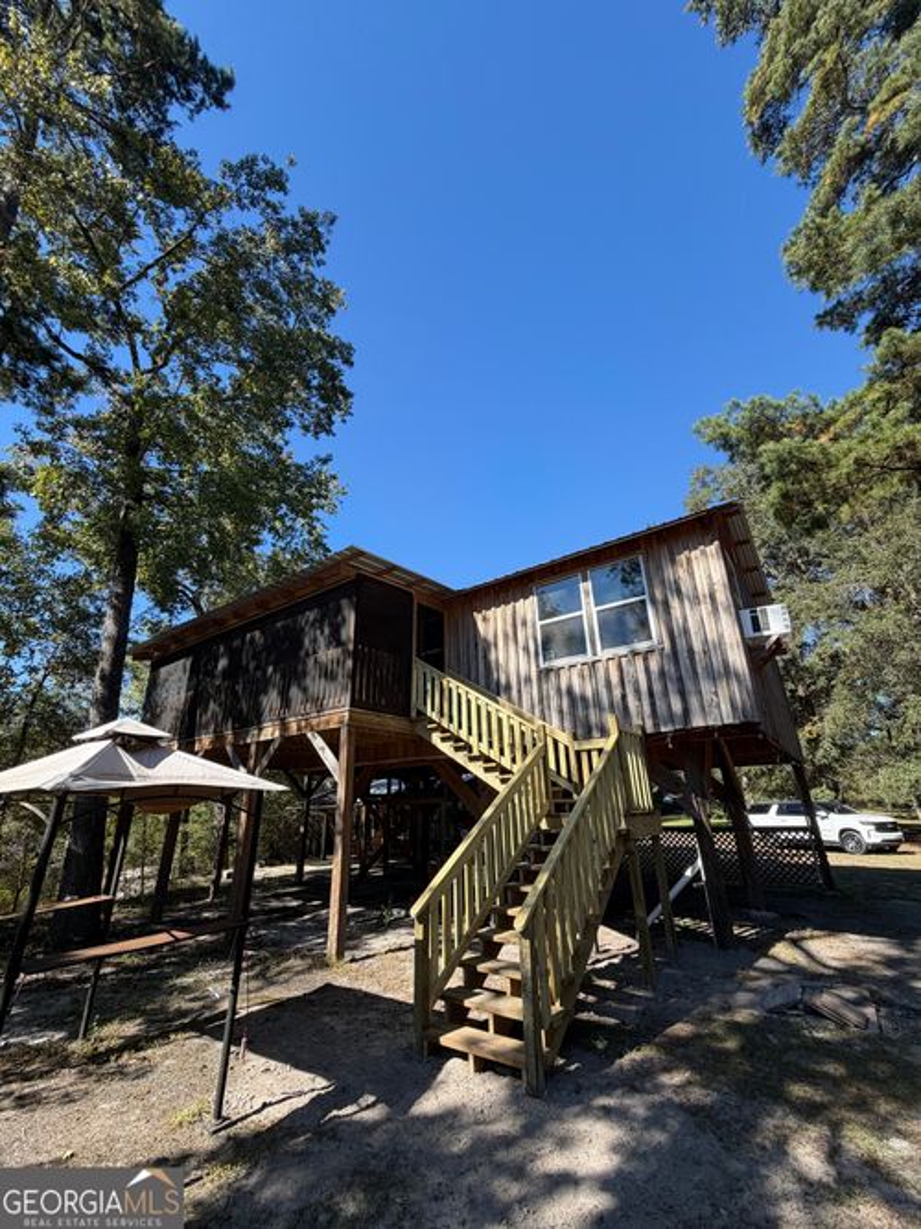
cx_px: 460
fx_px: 497
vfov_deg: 102.1
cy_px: 614
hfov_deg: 85.7
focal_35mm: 14
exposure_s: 1/506
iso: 40
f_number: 2.2
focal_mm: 2.22
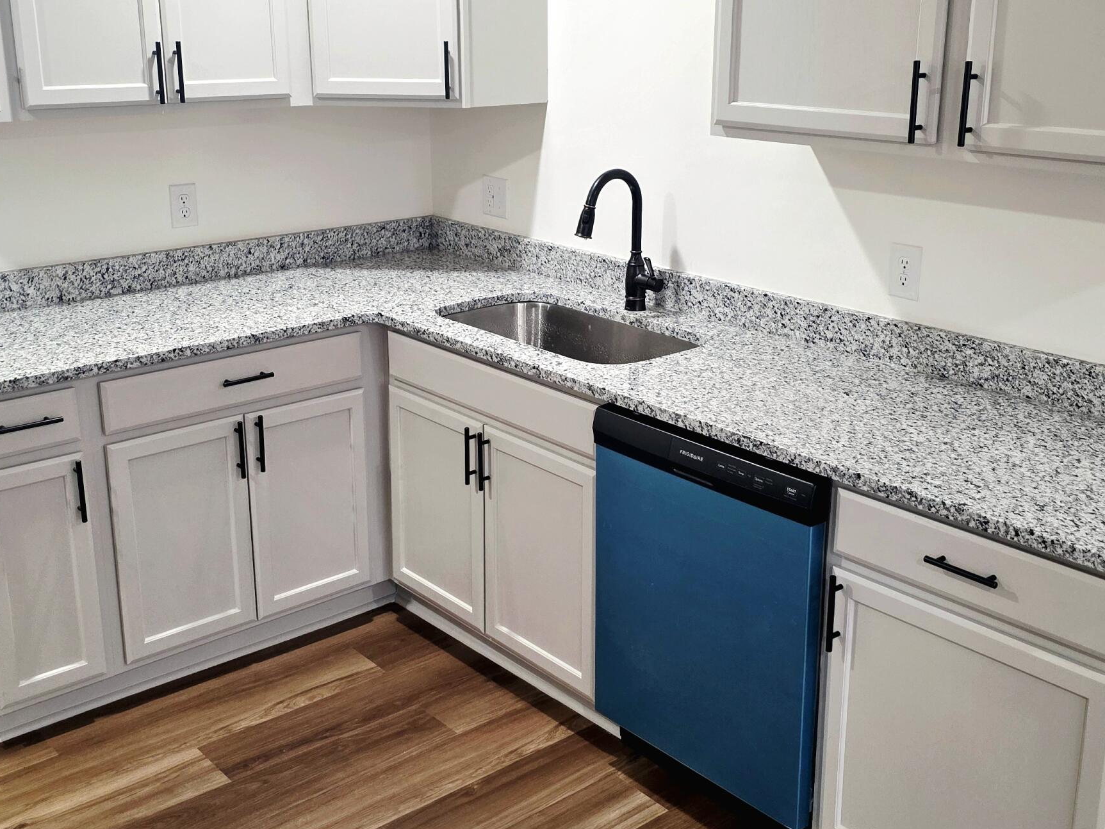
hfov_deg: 46.8
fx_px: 1277
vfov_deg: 35.9
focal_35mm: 40
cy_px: 382
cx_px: 564
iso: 250
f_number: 1.7
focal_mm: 6.3
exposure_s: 1/120
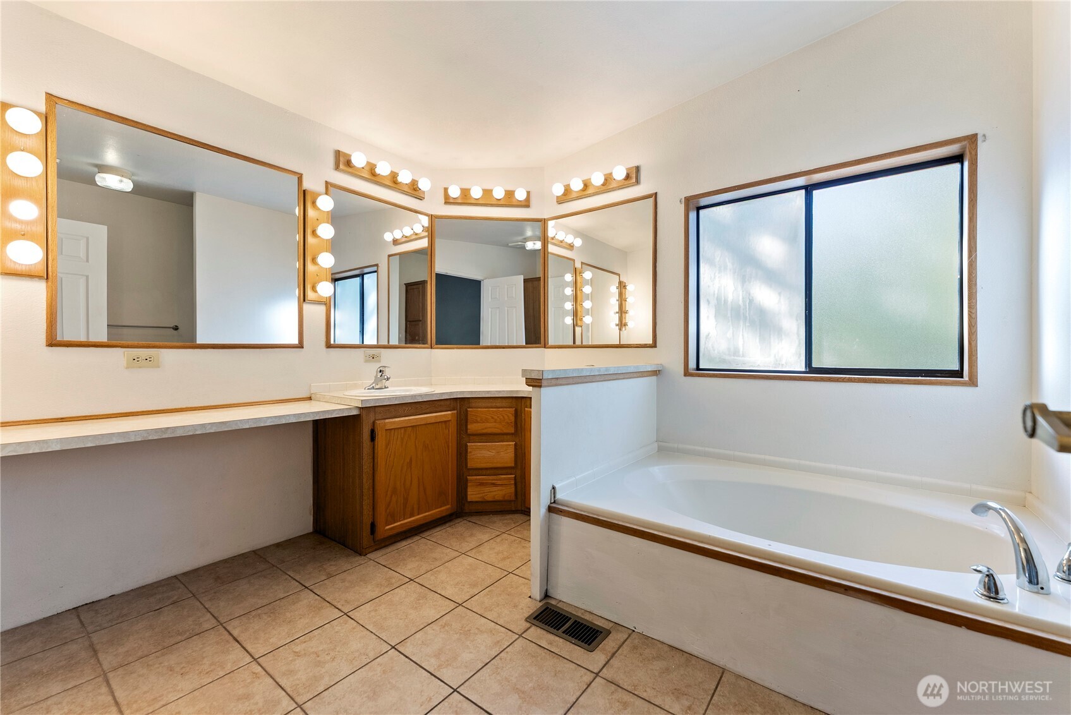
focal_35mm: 14
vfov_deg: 81.3
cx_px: 536
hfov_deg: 104.2
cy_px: 358
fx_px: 417
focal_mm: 14
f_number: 6.3
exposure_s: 1/40
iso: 400
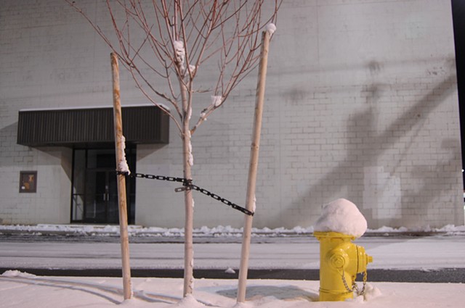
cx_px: 232
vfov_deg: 38.3
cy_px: 154
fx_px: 445
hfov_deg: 55.2
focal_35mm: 34
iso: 800
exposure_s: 1/5
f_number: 3.8
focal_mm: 23
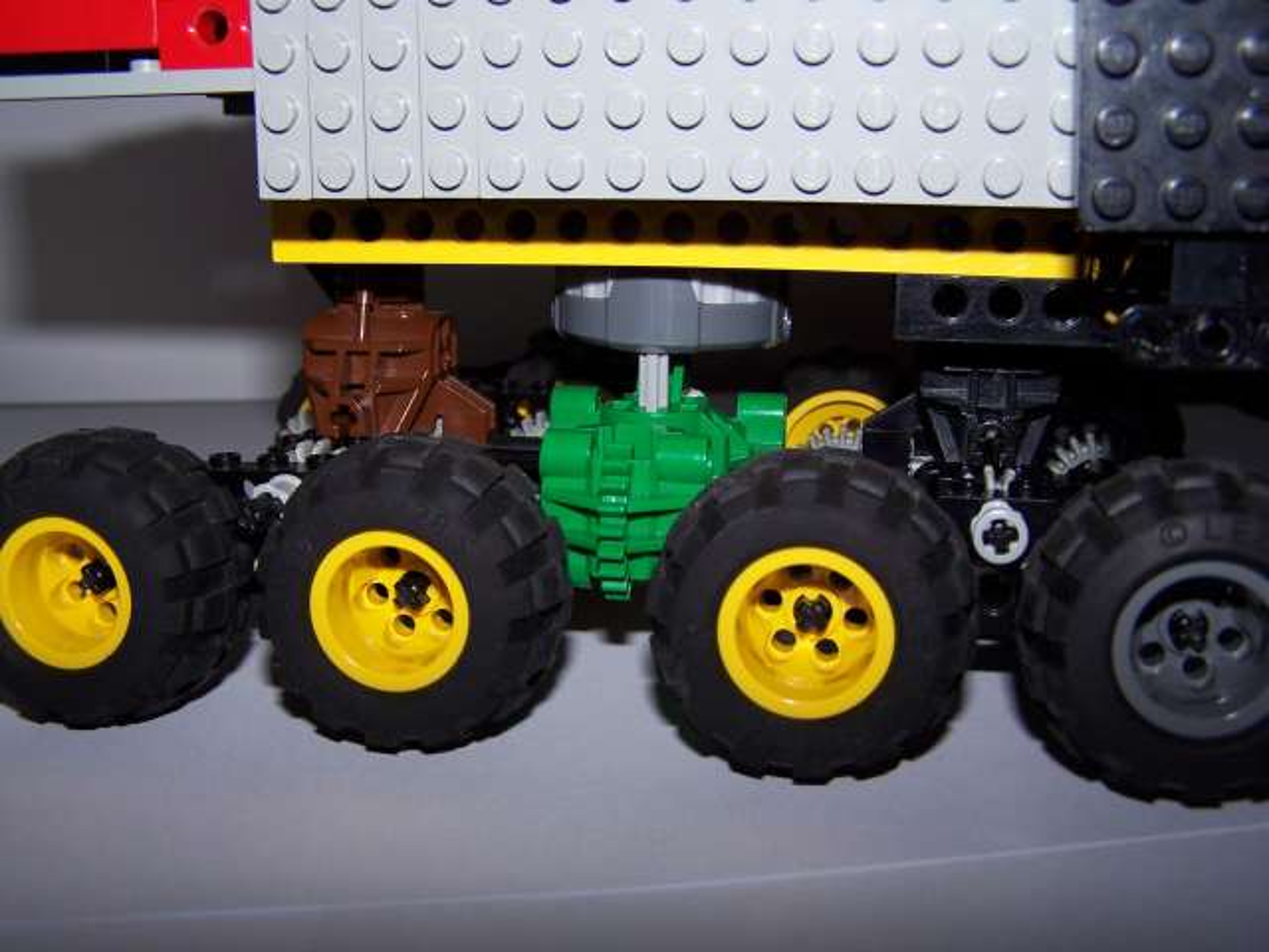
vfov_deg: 37.7
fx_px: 1393
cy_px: 476
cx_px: 634
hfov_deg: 49.0
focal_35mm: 38
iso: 80
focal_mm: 6.3
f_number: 2.8
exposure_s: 1/60
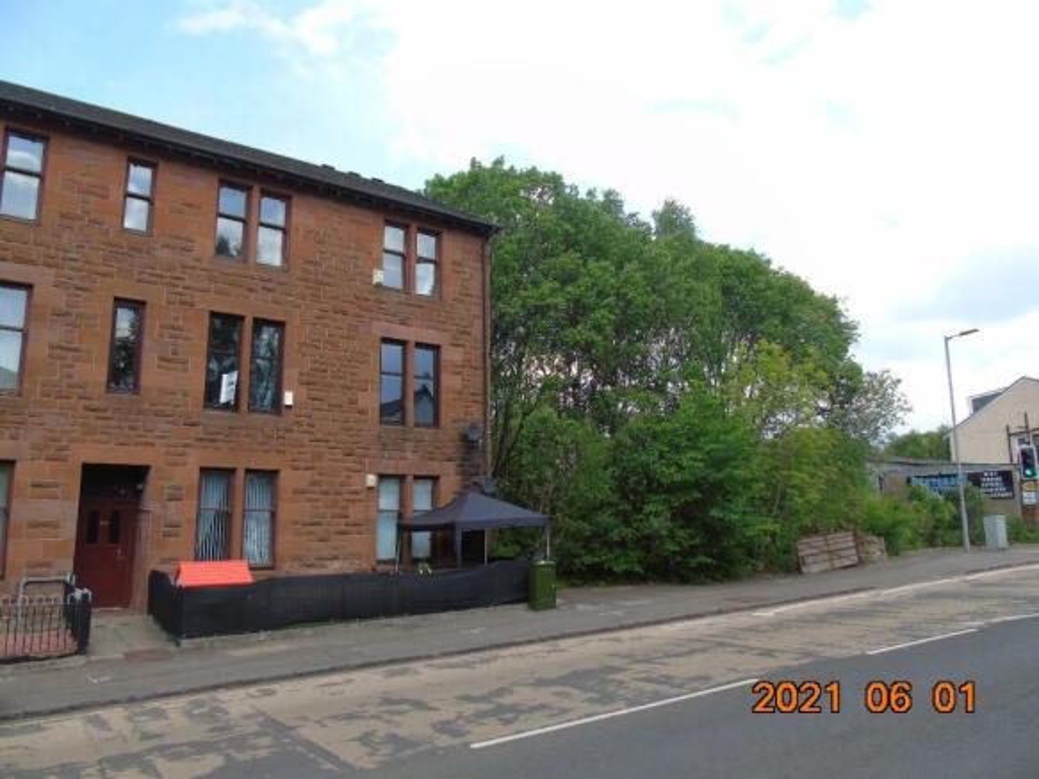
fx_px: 750
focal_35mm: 25
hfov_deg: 69.4
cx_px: 520
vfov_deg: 54.9
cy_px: 390
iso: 80
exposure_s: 1/400
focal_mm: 4.4
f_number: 3.4
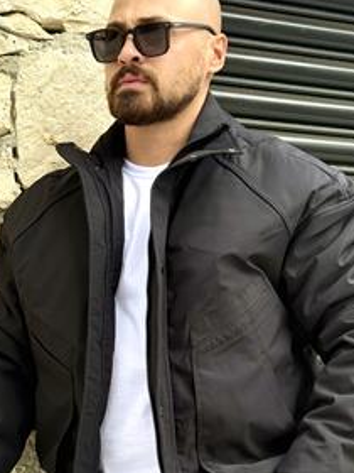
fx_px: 1091
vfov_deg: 24.3
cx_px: 175
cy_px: 326
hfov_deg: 18.4
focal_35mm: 80
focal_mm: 6.76
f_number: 1.78
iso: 64
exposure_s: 1/906
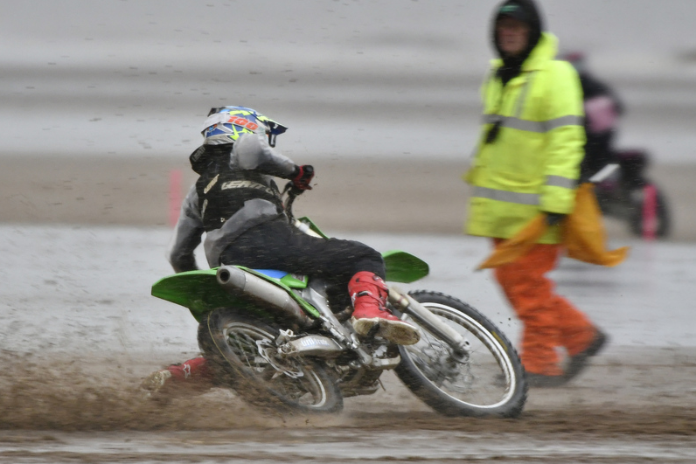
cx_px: 253
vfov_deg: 1.3
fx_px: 20515
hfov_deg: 1.9
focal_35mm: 1061
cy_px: 256
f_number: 5.6
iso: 1100
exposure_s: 1/320
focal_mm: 550
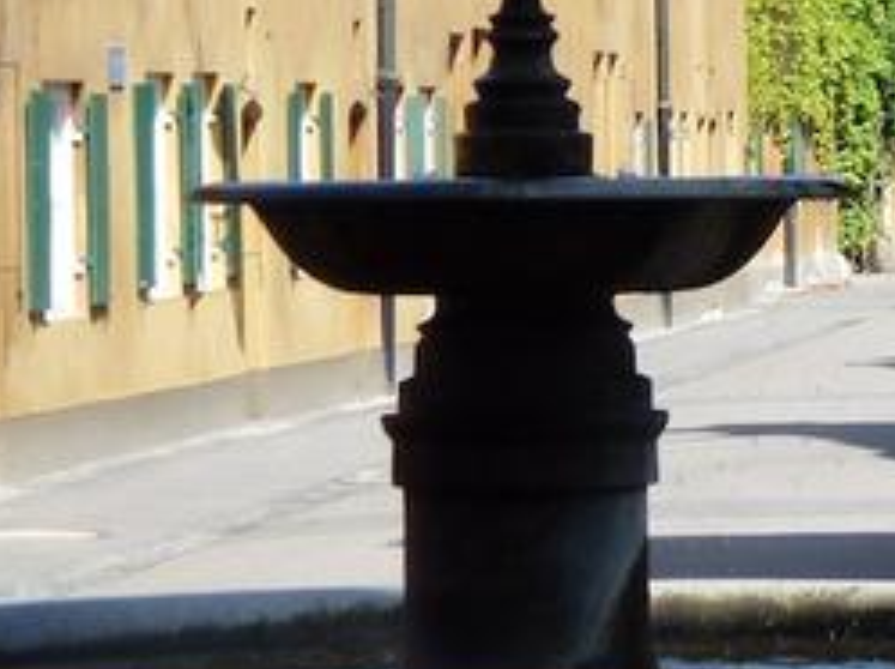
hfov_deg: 6.8
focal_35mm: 291
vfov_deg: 5.1
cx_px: 902
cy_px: 194
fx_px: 7513
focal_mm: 18.7
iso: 100
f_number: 5
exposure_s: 1/320
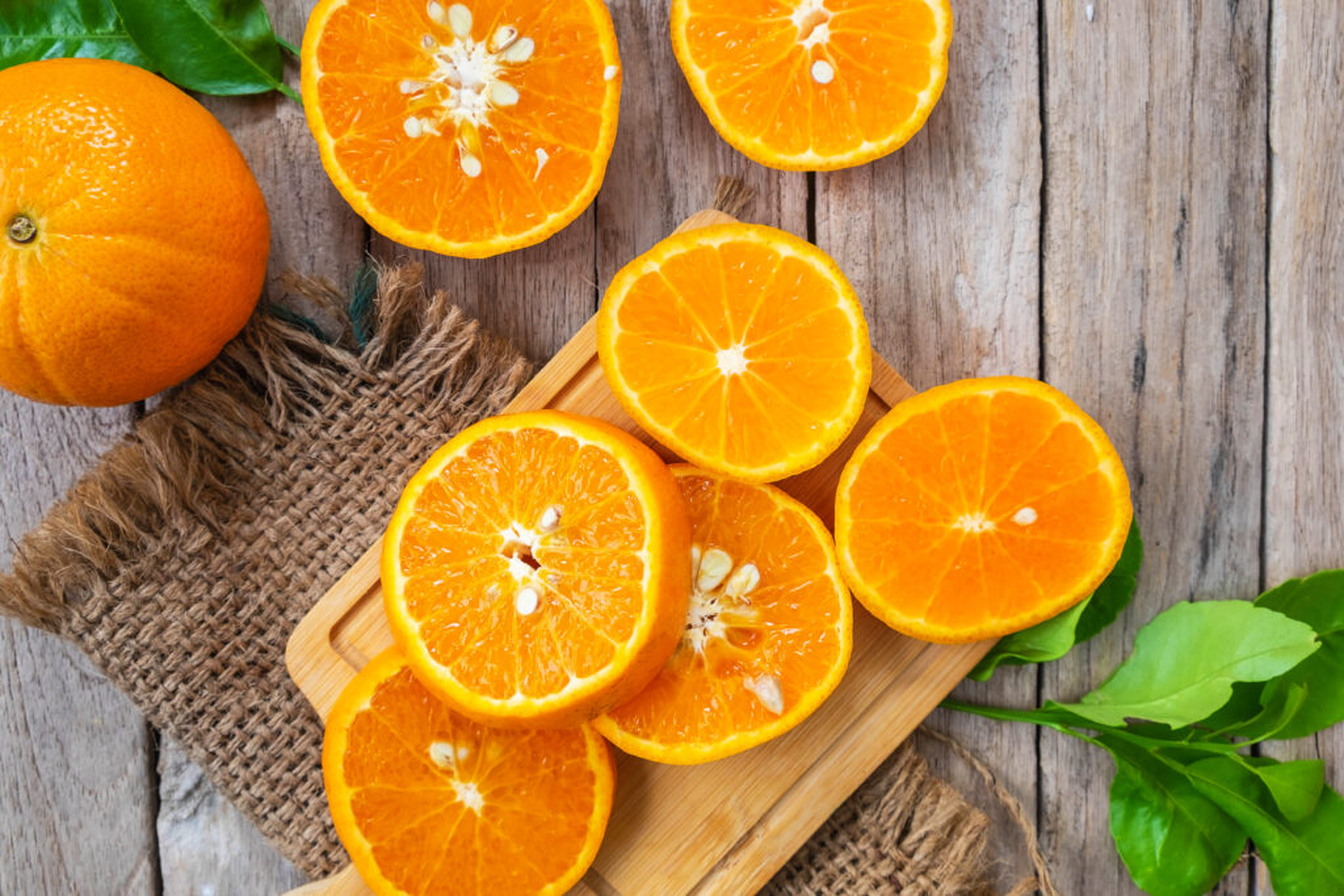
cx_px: 672
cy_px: 448
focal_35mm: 35
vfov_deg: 37.9
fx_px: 1307
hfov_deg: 54.4
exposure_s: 1/75
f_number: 8
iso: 200
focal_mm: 23.3
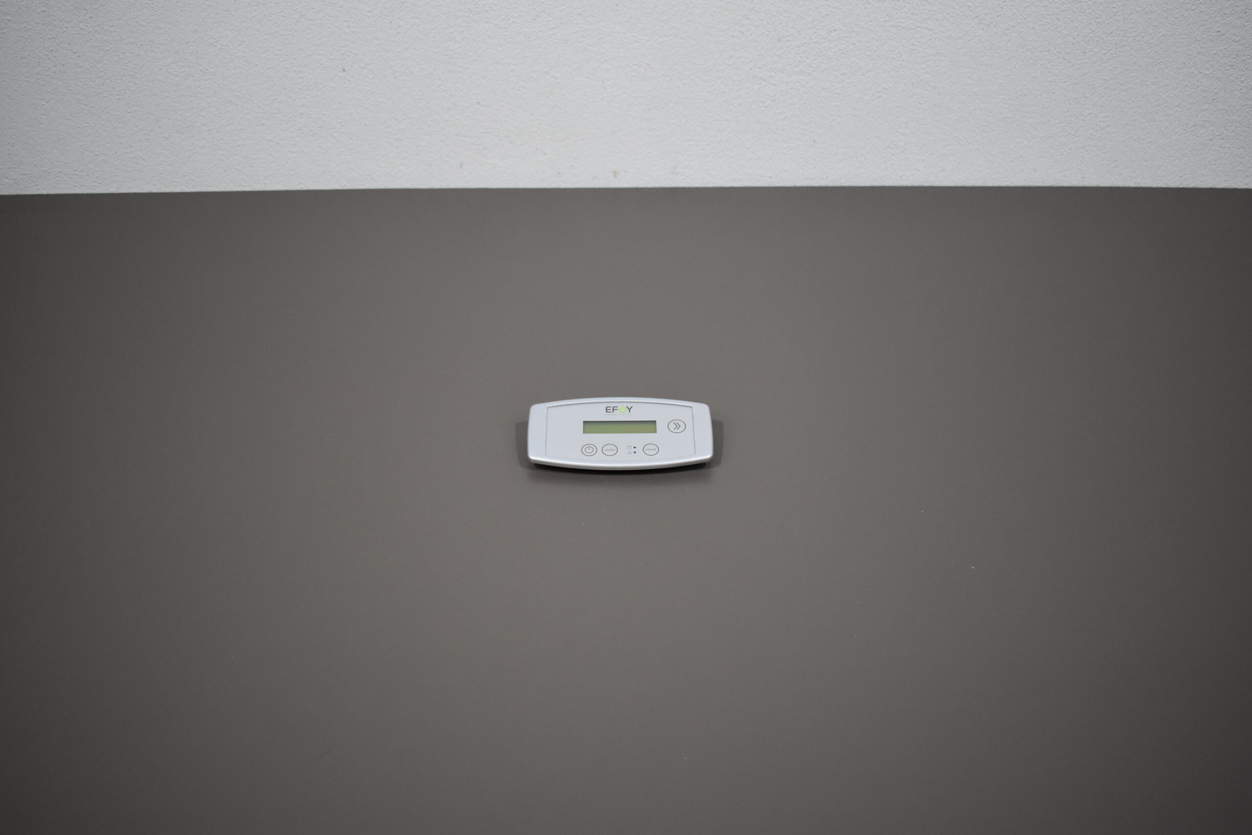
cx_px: 626
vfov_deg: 36.9
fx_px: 1252
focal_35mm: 36
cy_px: 418
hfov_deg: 53.1
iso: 800
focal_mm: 24
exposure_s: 1/250
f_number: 4
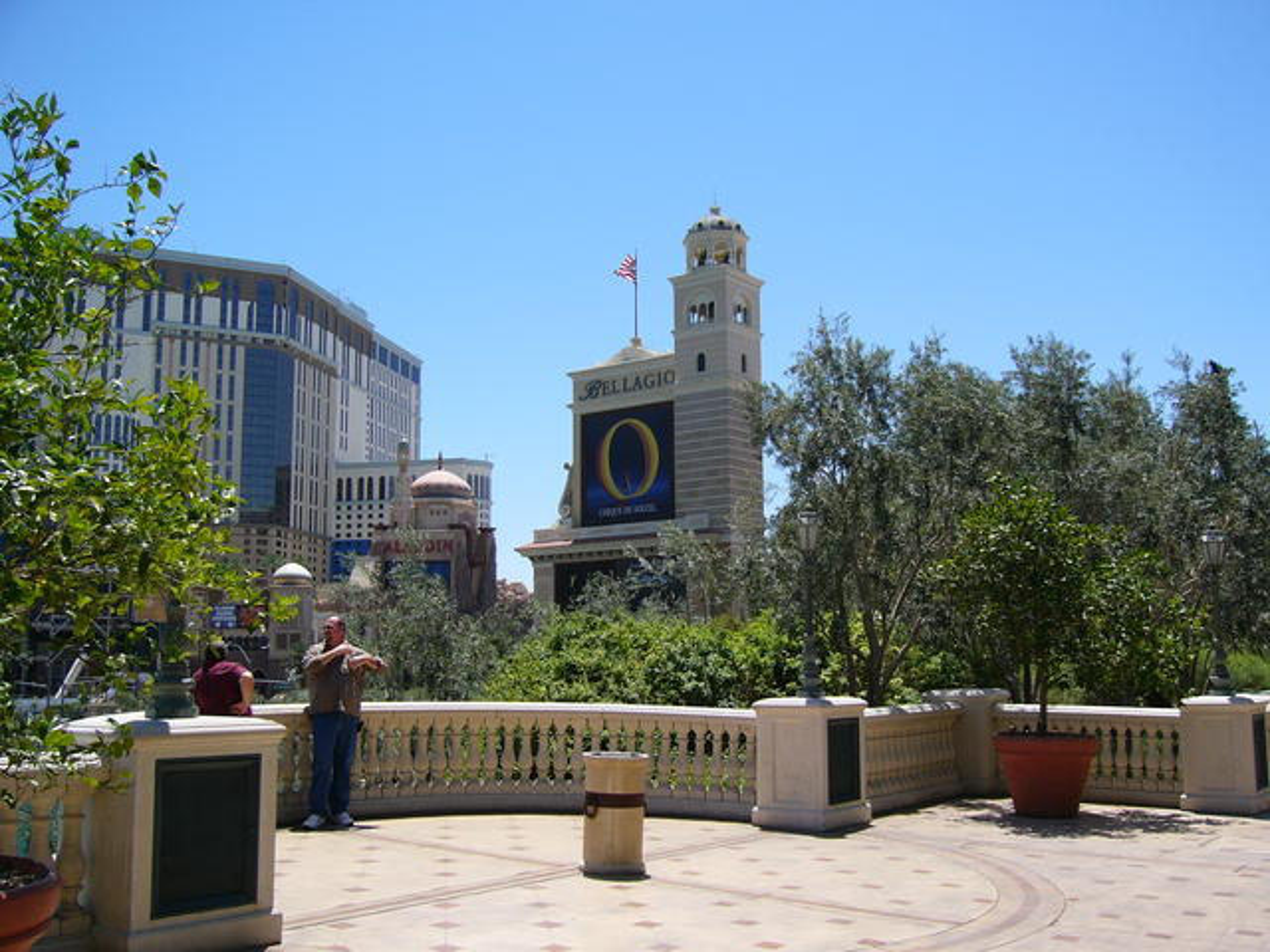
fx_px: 1284
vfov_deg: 40.7
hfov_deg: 52.6
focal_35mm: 35
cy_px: 476
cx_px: 635
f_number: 8
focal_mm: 5.8
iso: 50
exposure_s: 1/160
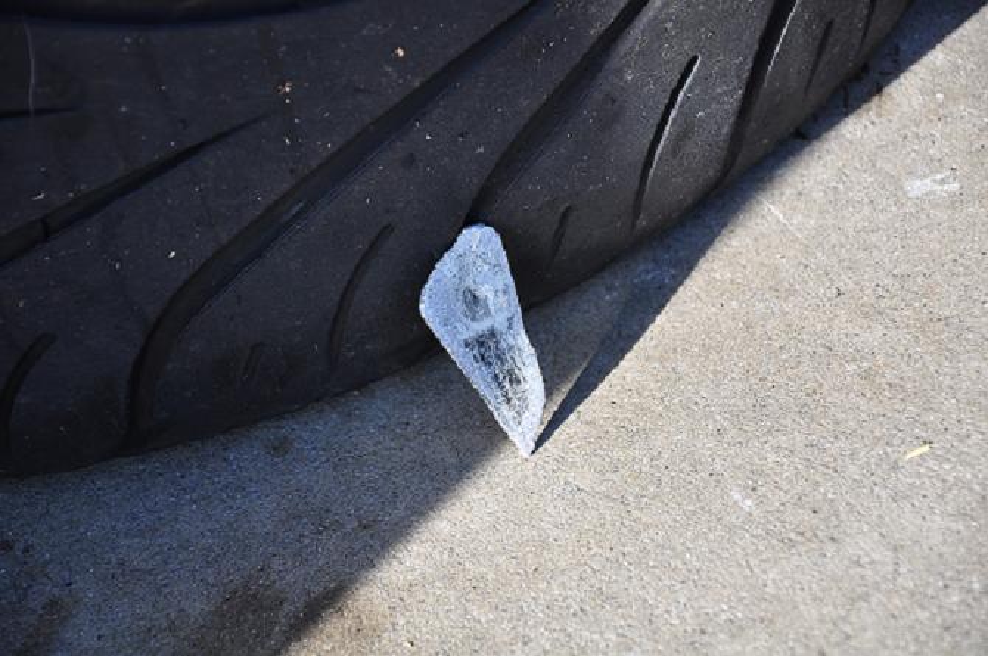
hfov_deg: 14.9
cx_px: 494
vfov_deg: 9.9
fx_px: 3783
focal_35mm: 138
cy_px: 328
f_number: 5.6
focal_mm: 92
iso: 200
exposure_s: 1/160
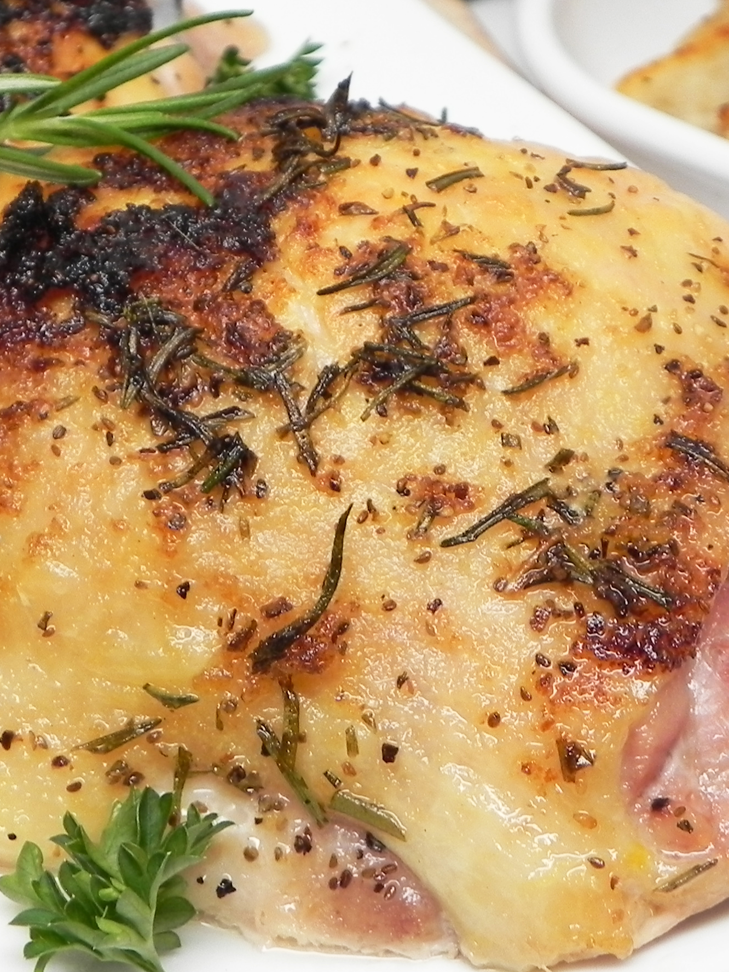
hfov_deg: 19.4
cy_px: 479
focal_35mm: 76
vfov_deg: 25.7
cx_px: 277
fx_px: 2134
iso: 160
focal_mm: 6.6
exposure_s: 1/33
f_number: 3.2
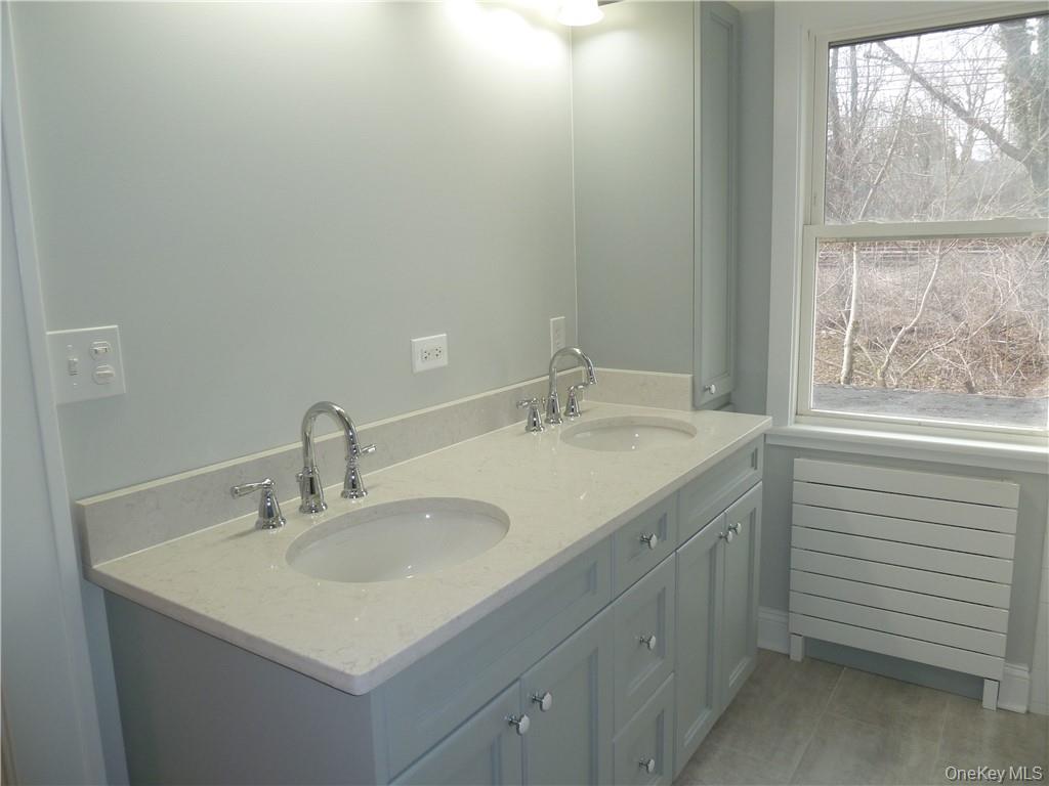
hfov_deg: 69.4
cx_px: 524
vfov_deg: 54.9
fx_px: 758
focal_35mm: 25
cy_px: 393
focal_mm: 4.1
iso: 100
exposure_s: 1/80
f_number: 3.3
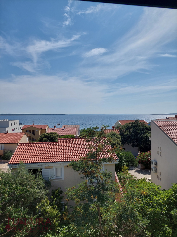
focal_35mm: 24
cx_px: 88
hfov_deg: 56.8
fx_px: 164
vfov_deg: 71.6
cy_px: 118
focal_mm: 5.23
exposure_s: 1/3317
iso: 40
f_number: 1.8
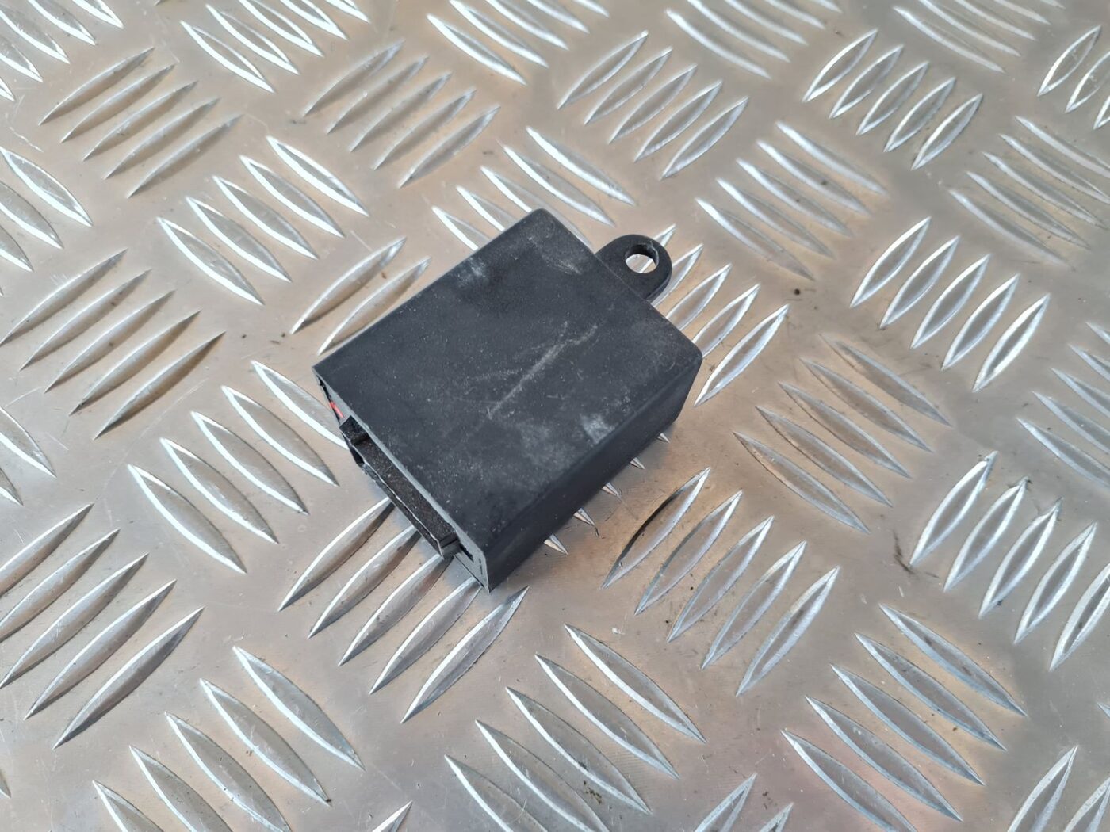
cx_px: 555
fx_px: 834
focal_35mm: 26
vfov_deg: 53.1
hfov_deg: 67.3
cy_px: 416
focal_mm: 5.4
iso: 320
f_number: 1.8
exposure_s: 1/100
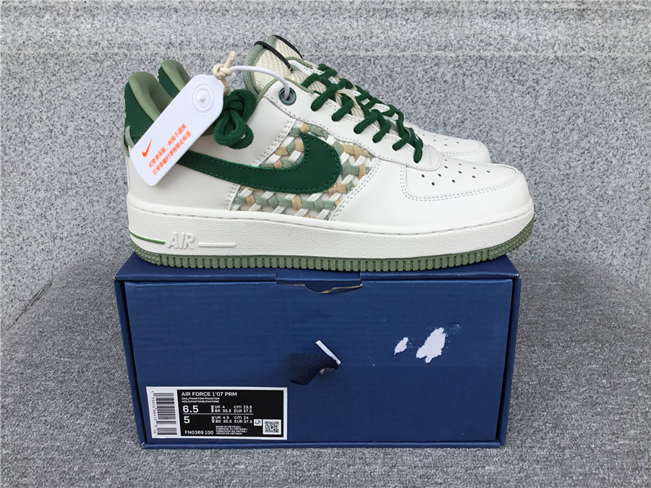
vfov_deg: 45.4
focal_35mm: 31
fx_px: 583
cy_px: 244
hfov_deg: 58.4
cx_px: 326
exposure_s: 1/543
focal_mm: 3.3
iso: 25
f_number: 2.4
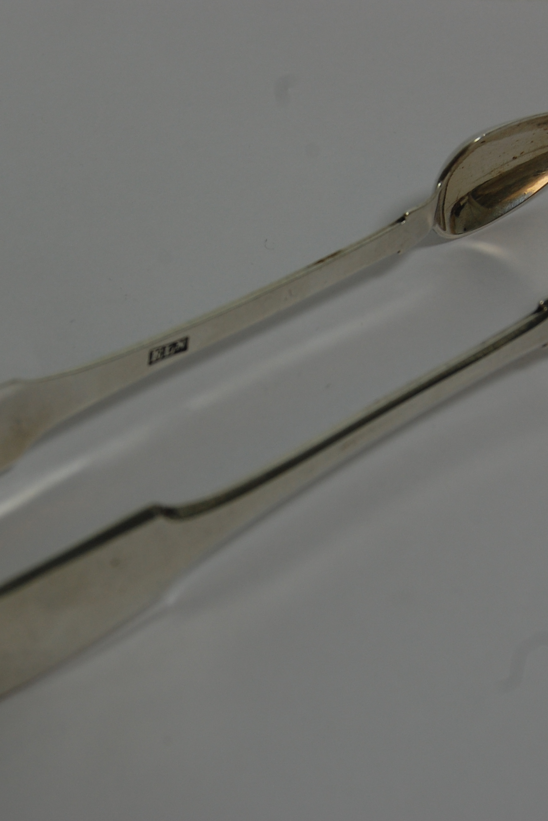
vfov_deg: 23.6
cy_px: 410
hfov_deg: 15.9
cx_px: 238
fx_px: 1964
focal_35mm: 86
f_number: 8
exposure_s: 1/60
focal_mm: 38
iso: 250
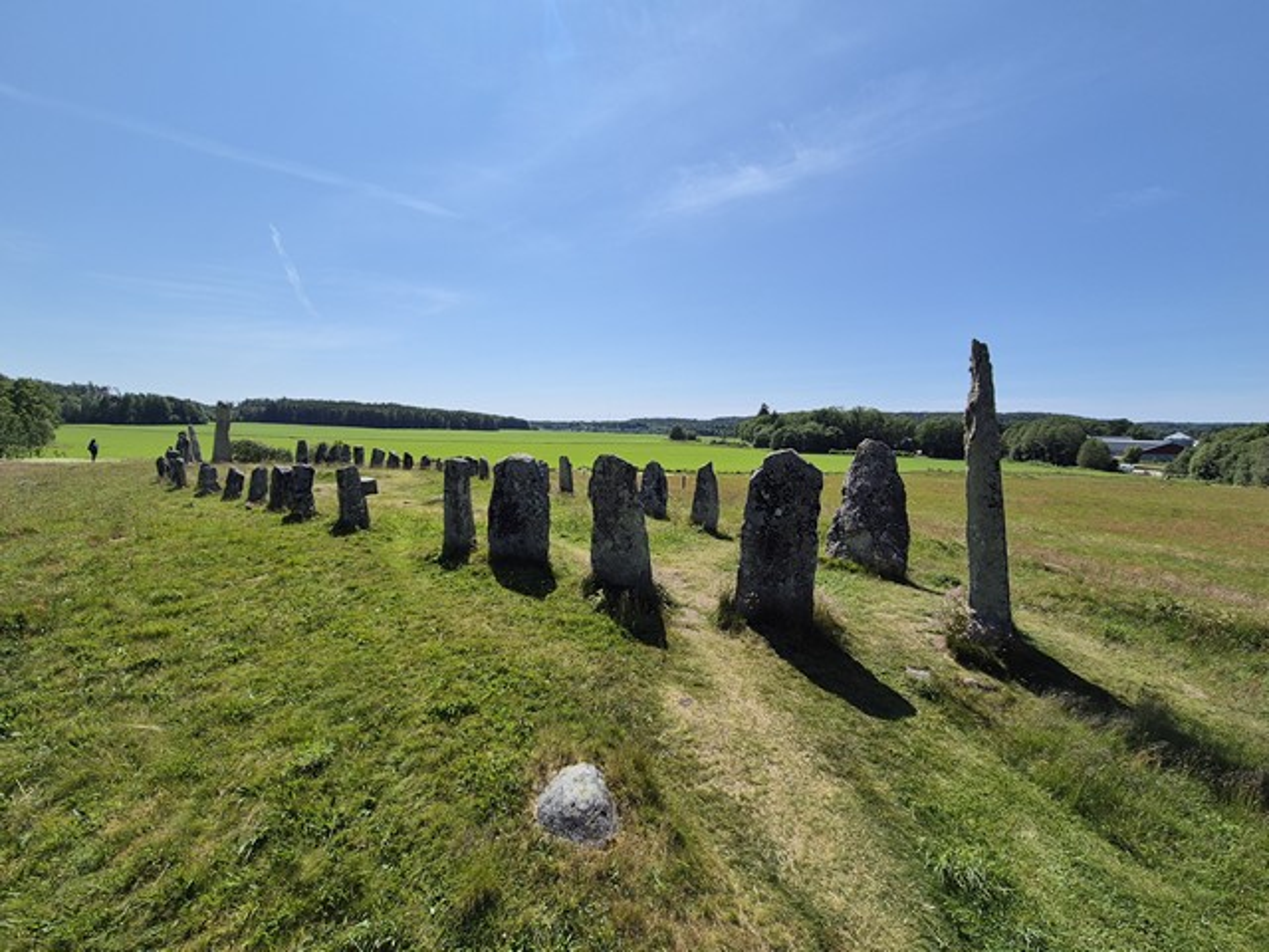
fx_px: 477
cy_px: 476
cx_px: 634
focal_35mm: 13
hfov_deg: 106.2
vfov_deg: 89.9
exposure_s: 1/2728
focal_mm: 2.2
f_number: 2.2
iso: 50
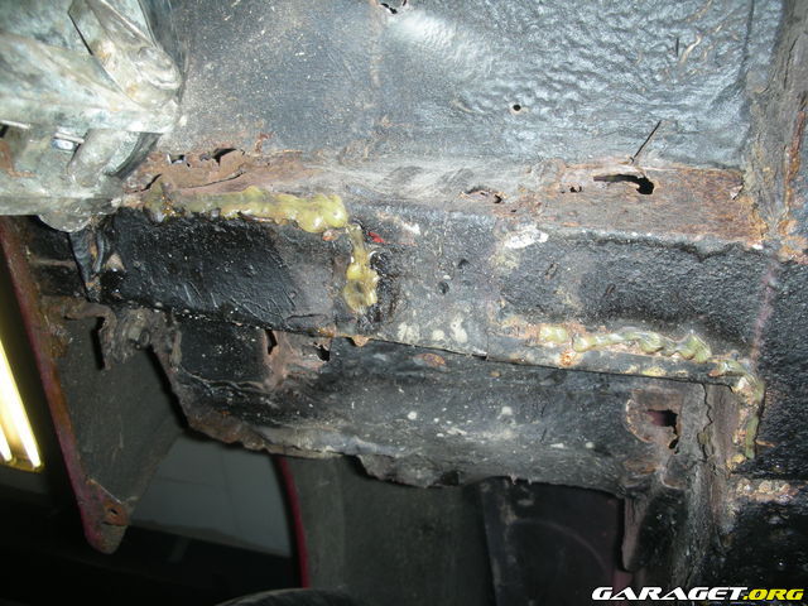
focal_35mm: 35
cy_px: 303
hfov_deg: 52.6
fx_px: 817
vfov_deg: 40.7
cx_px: 404
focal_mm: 5.8
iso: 50
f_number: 2.8
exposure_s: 1/60
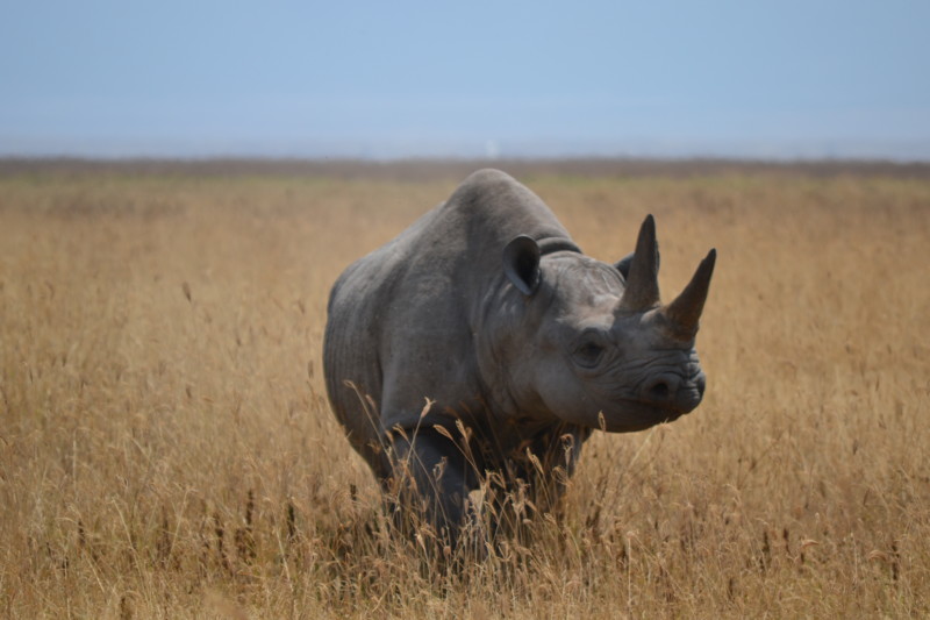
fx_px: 7748
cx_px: 465
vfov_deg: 4.6
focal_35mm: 300
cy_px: 310
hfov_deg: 6.9
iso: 125
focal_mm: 200
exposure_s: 1/500
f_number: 5.6
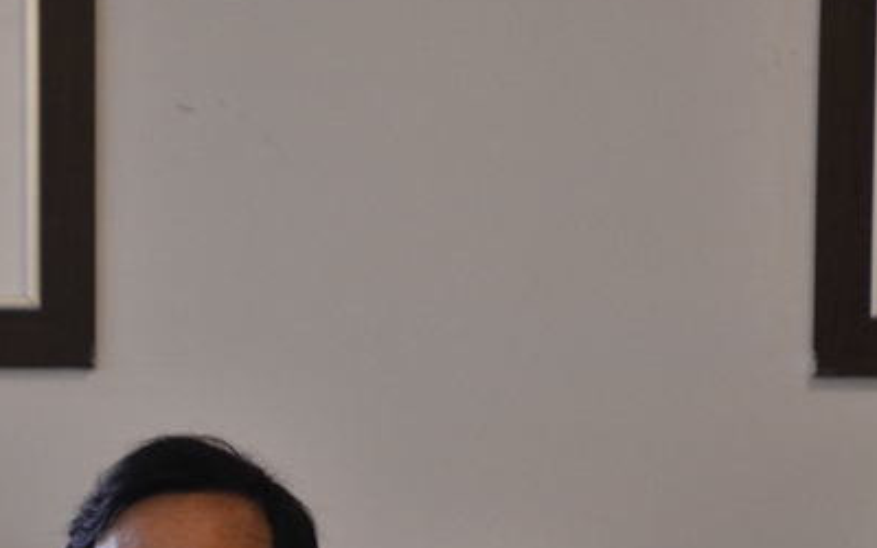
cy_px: 550
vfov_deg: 3.6
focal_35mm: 360
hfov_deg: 5.8
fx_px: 8608
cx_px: 193
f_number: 5.6
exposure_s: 1/40
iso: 800
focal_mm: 105
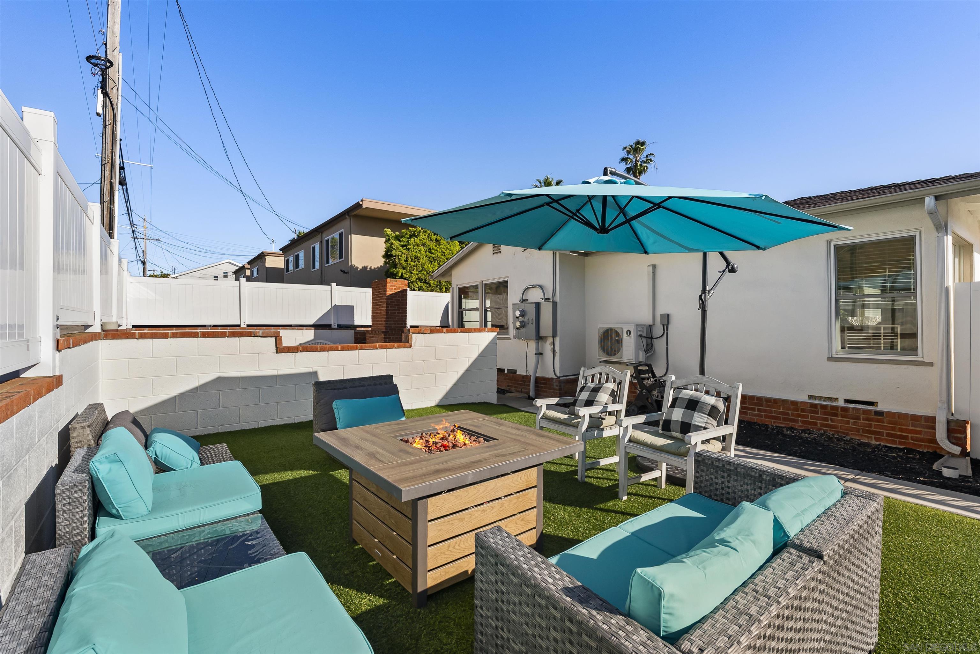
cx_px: 490
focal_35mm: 16
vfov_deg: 73.8
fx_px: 436
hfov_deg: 96.7
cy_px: 327
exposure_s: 1/800
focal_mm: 16
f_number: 8
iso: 500
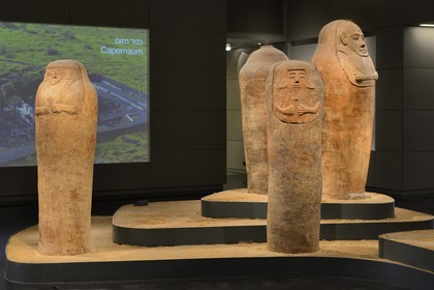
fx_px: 723
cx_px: 217
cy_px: 145
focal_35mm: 60
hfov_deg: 33.4
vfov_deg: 22.6
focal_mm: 60
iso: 800
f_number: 4.5
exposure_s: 1/30
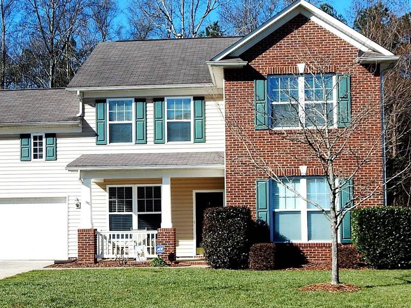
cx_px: 155
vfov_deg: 22.9
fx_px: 760
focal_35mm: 64
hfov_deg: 30.1
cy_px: 192
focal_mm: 8.6
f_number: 3.7
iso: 125
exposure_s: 1/1250
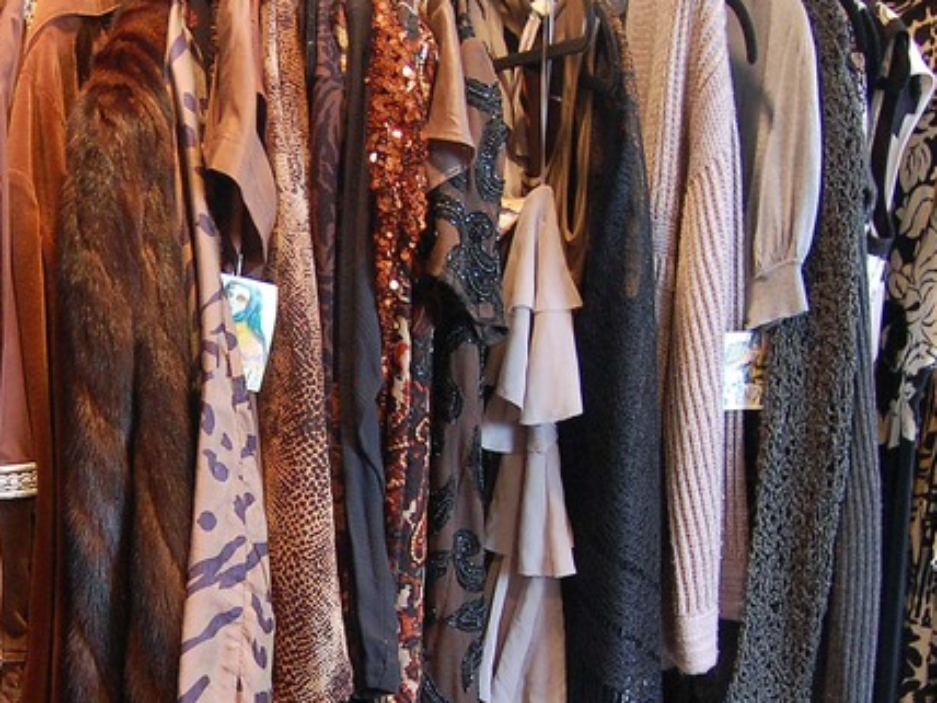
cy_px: 522
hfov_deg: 30.2
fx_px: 1678
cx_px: 144
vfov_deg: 23.4
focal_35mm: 62
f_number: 3.5
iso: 800
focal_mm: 18
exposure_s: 1/10
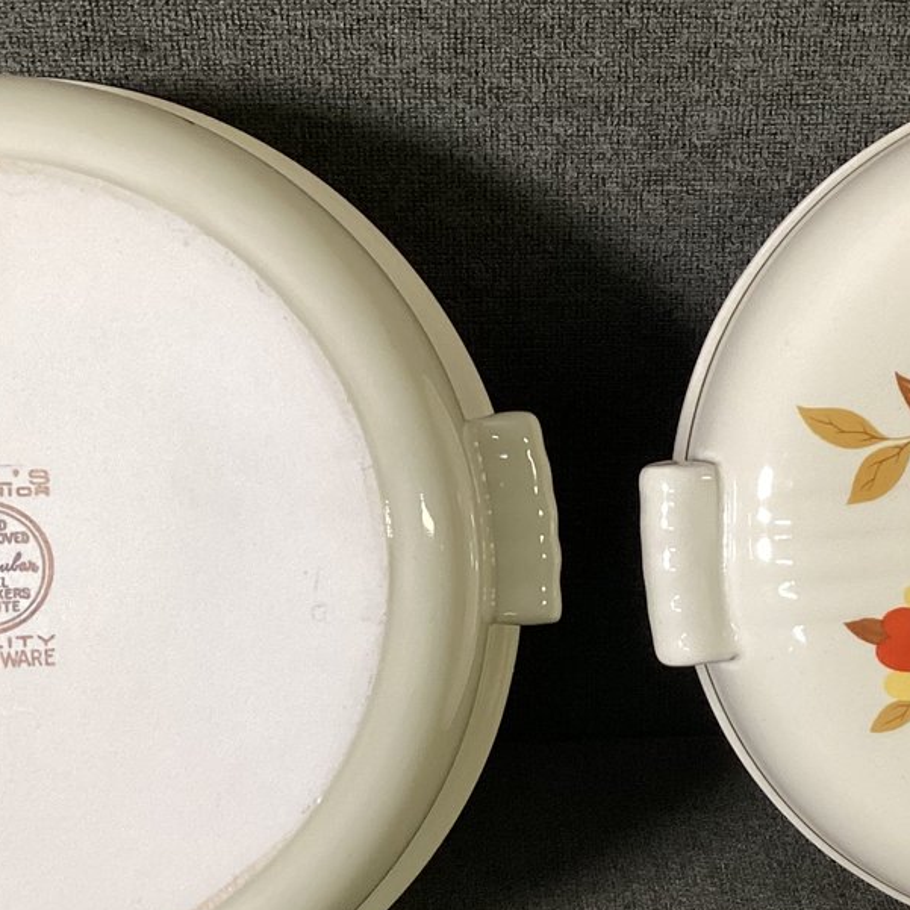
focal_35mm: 69
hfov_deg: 25.0
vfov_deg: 24.9
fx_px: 2052
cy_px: 599
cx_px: 531
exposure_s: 1/60
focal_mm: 3.3
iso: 160
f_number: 2.4
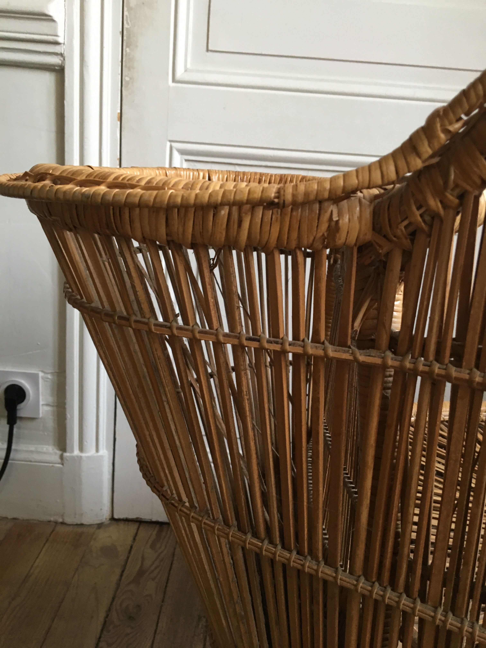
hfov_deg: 48.2
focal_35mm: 29
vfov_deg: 61.7
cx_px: 243
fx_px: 543
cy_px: 324
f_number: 2.2
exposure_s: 1/33
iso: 125
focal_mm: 4.15
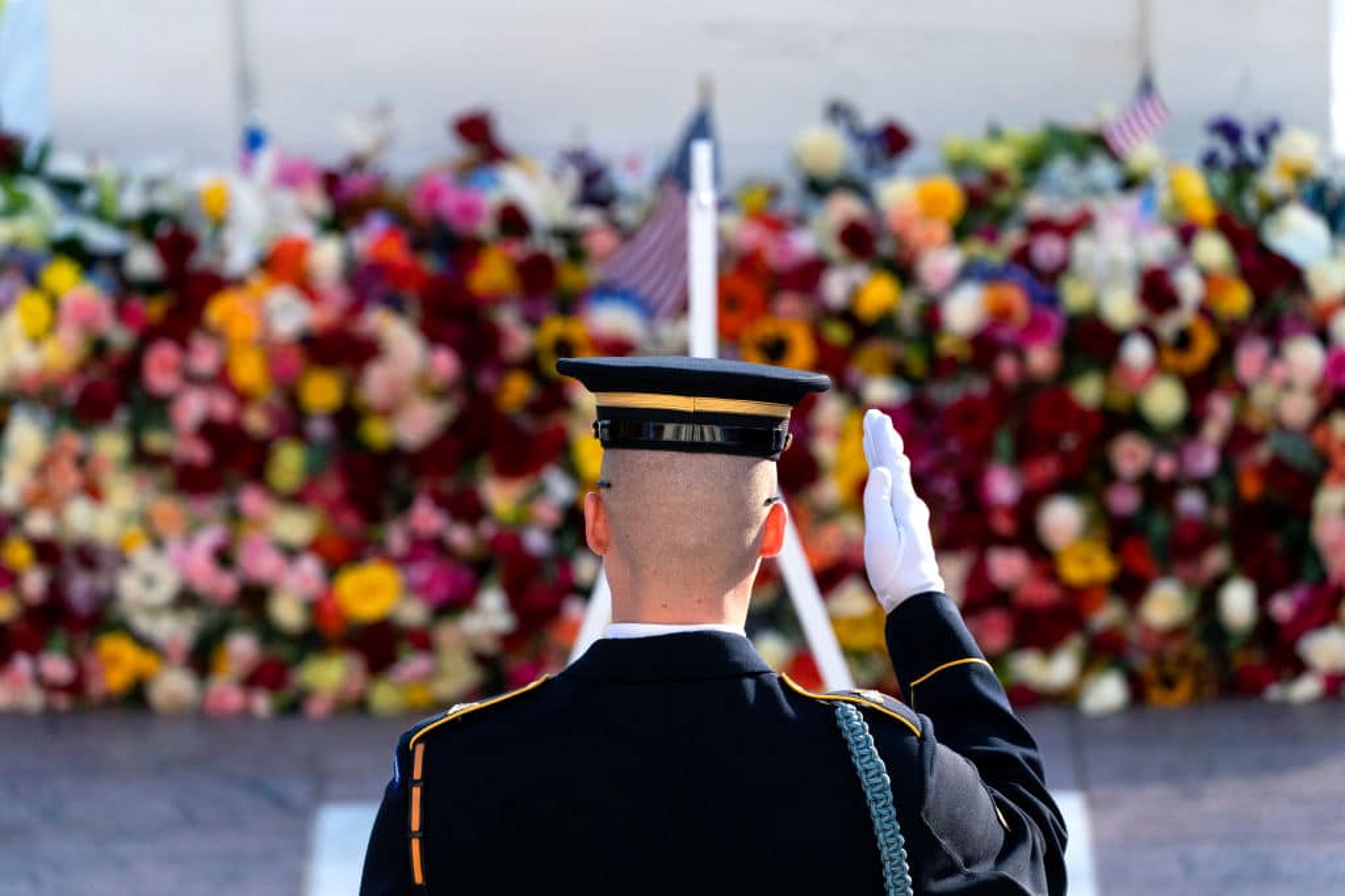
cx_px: 672
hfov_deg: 5.6
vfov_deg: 3.7
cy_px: 448
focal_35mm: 367
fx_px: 13713
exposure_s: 1/2000
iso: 2000
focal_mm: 367
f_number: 8
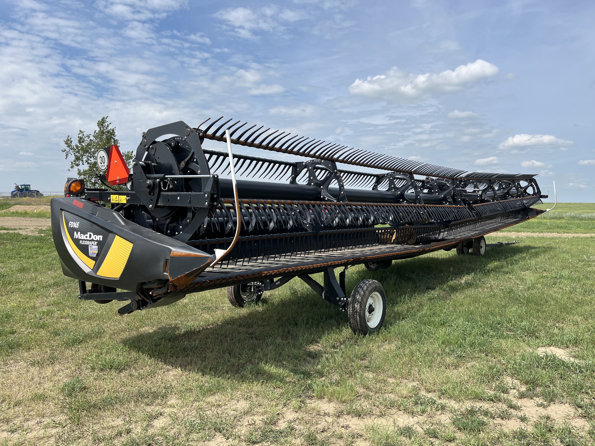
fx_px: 447
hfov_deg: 67.3
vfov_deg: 53.1
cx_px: 298
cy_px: 223
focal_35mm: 26
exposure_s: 1/3521
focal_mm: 5.1
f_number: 1.6
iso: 50
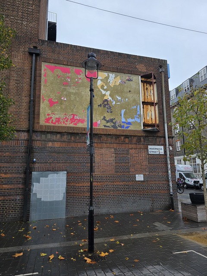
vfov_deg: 73.9
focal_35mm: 23
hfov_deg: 58.9
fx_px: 183
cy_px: 138
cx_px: 104
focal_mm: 6.3
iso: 40
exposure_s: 1/359
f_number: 1.7
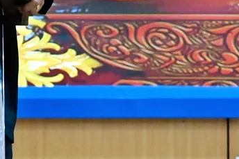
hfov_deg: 3.9
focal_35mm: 527
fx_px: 3497
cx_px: -36
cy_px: -130
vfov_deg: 2.6
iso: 5600
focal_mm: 120
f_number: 4
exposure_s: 1/125
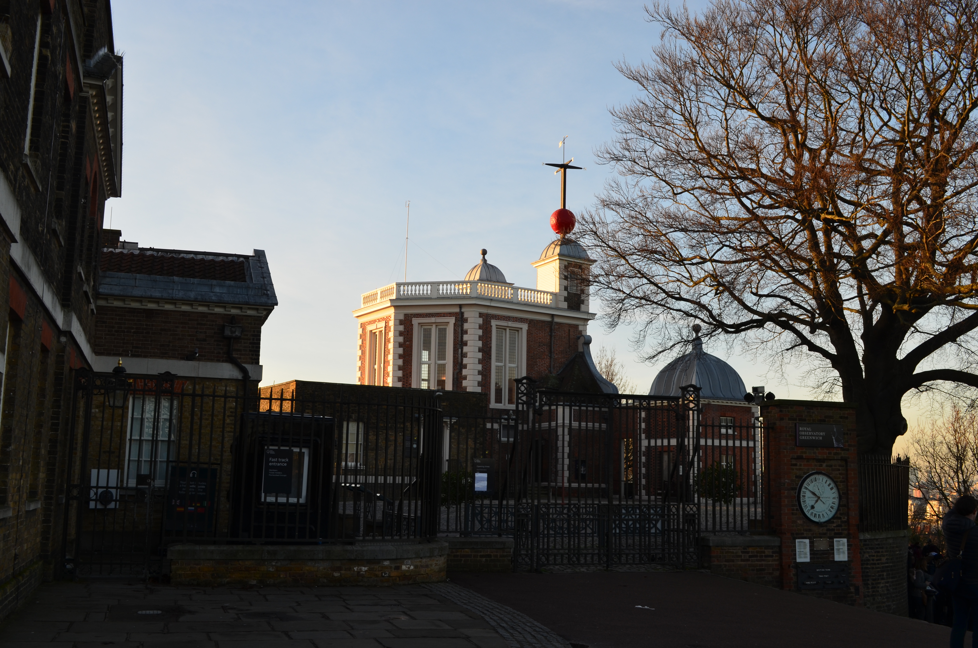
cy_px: 324
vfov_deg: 36.7
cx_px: 489
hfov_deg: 53.2
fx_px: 976
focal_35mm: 36
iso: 200
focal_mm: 24
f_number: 10
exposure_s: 1/80
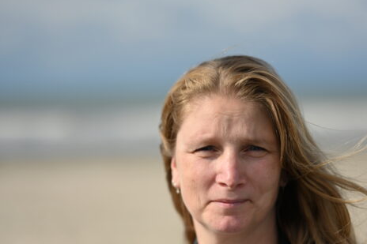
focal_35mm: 110
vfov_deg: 12.4
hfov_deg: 18.6
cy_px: 149
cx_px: 212
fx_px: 1121
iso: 100
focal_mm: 85
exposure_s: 1/8000
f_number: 1.8
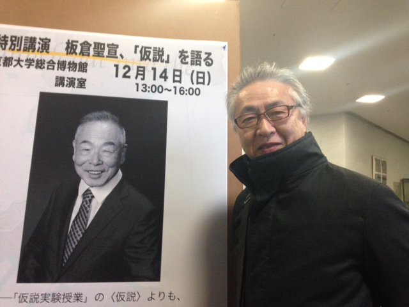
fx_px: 390
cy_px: 154
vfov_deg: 42.9
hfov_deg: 55.4
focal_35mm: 33
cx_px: 204
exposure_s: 1/20
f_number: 2.4
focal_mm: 4.12
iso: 200
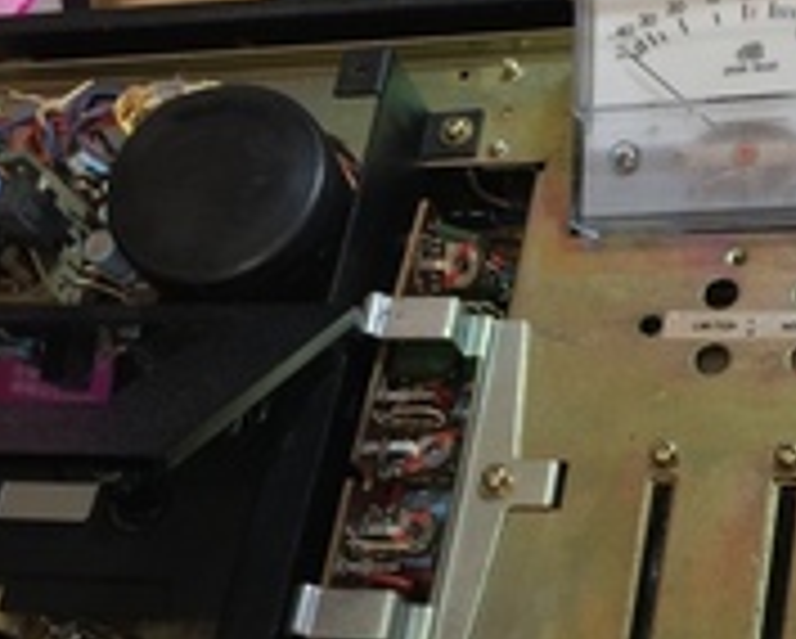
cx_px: 666
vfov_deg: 23.5
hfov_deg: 28.7
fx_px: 1509
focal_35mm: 64
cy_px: 531
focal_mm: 4.15
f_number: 2.2
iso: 64
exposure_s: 1/15
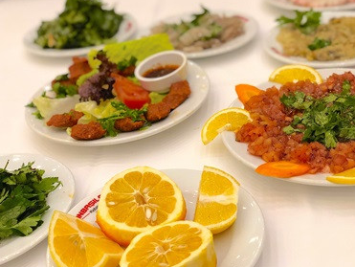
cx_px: 184
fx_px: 575
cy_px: 130
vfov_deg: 26.1
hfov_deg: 34.3
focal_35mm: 56
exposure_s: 1/20
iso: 160
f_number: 2.4
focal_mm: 6
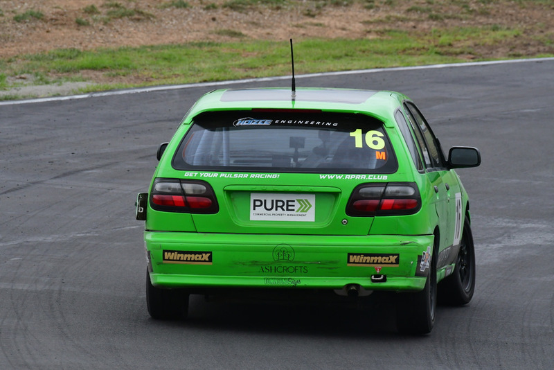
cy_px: 185
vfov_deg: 1.8
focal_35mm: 750
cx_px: 277
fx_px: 11545
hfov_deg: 2.7
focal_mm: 500
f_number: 11
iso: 1000
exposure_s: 1/640
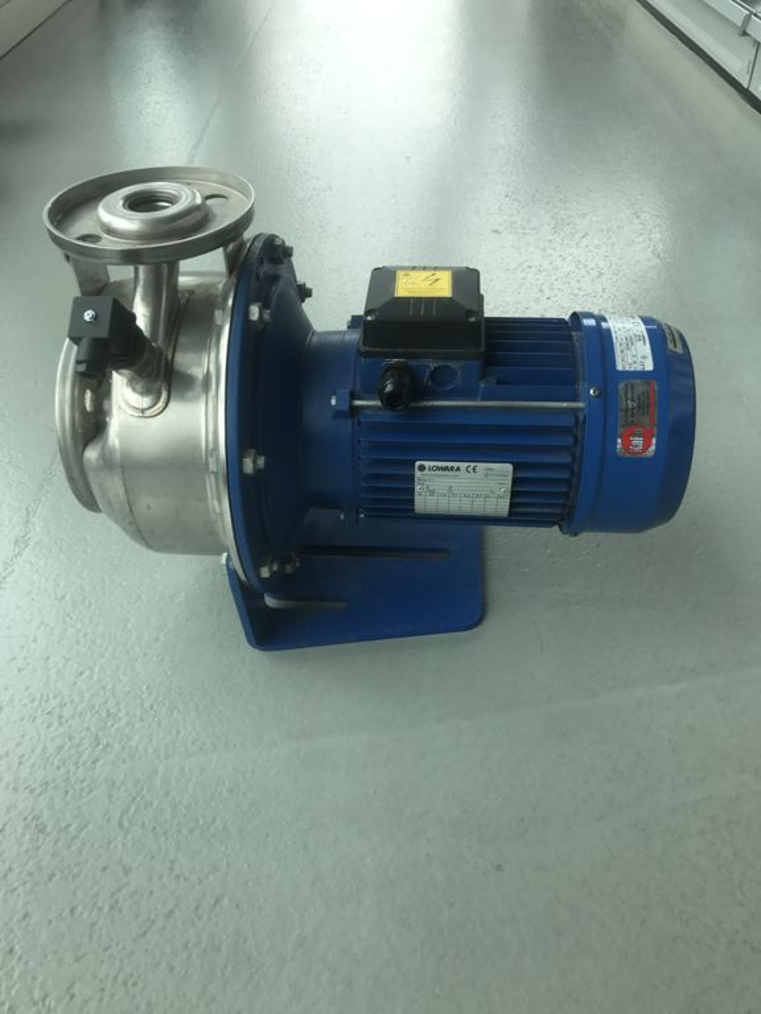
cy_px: 507
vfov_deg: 63.4
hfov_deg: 49.7
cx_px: 380
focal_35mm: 28
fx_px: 821
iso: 25
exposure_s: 1/60
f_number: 1.8
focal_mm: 3.99
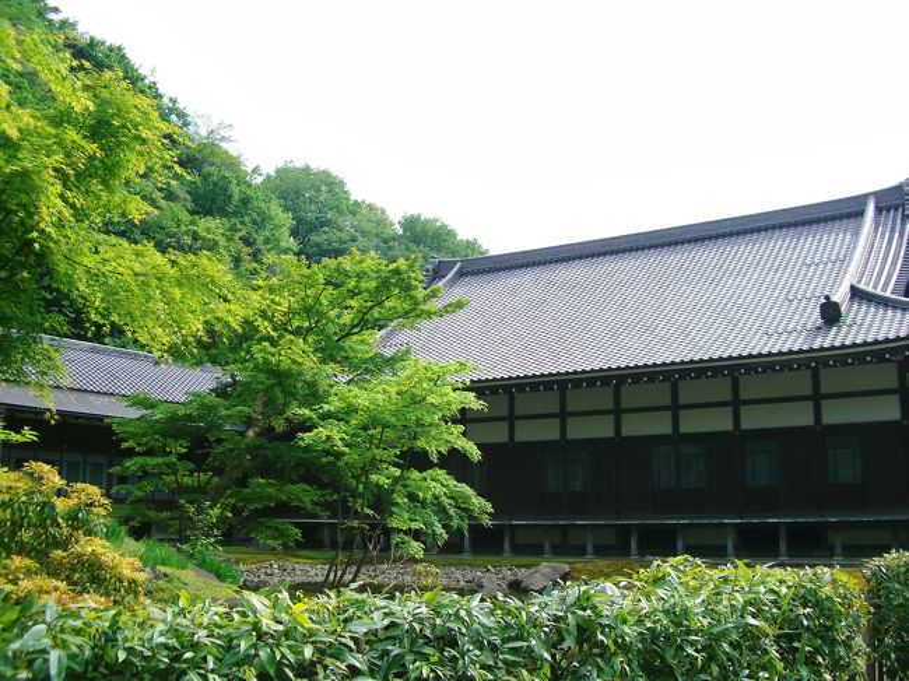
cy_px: 340
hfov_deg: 49.0
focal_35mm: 38
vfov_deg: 37.7
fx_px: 997
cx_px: 454
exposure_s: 1/200
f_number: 5.6
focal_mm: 7.9
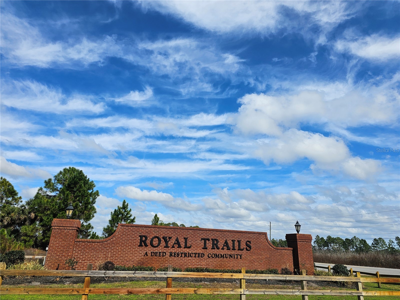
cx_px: 200
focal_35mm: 23
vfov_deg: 58.9
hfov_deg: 73.9
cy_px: 150
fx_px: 266
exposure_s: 1/1785
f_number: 1.7
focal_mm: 6.3
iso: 12
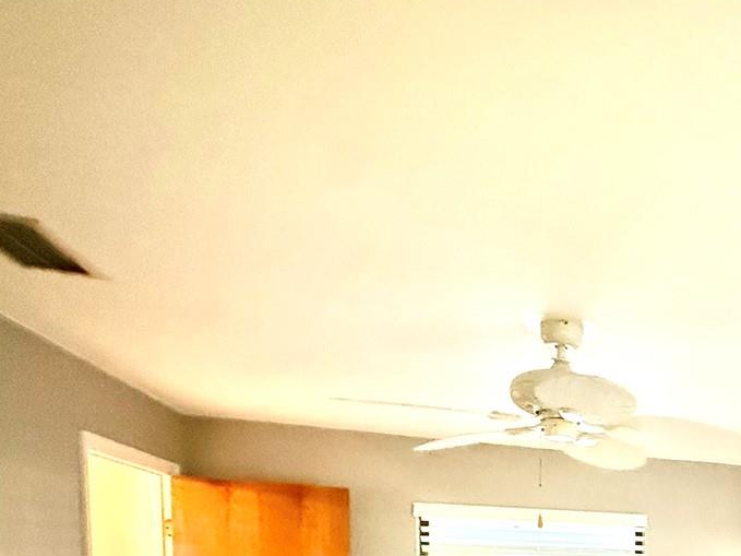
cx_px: 742
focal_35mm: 33
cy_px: 641
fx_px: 706
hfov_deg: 46.3
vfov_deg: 35.3
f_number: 2.2
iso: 1000
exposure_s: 1/60
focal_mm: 2.22
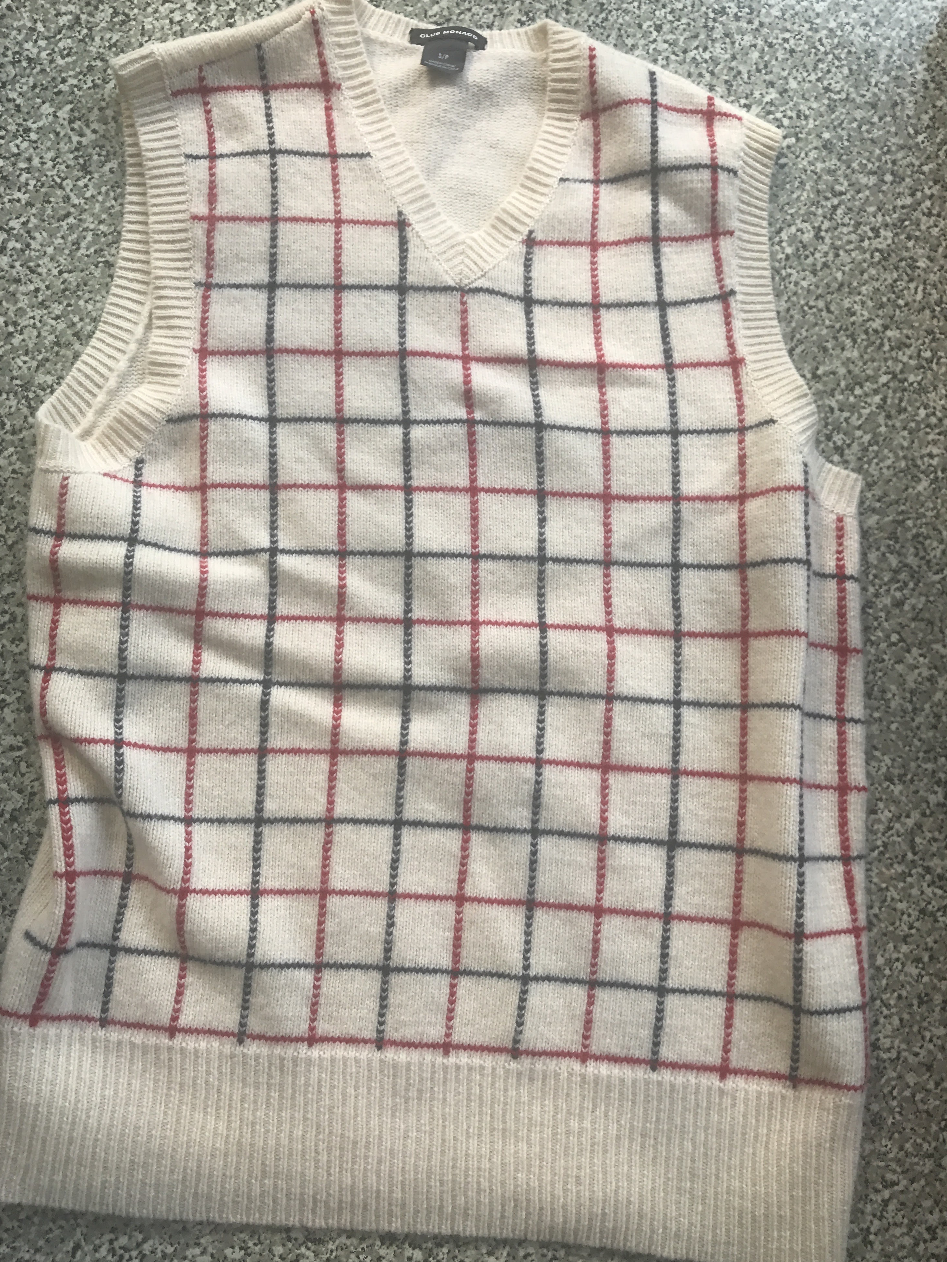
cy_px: 631
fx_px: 1058
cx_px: 462
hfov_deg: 48.2
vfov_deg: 61.7
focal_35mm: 29
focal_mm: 3.99
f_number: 1.8
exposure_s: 1/544
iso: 20
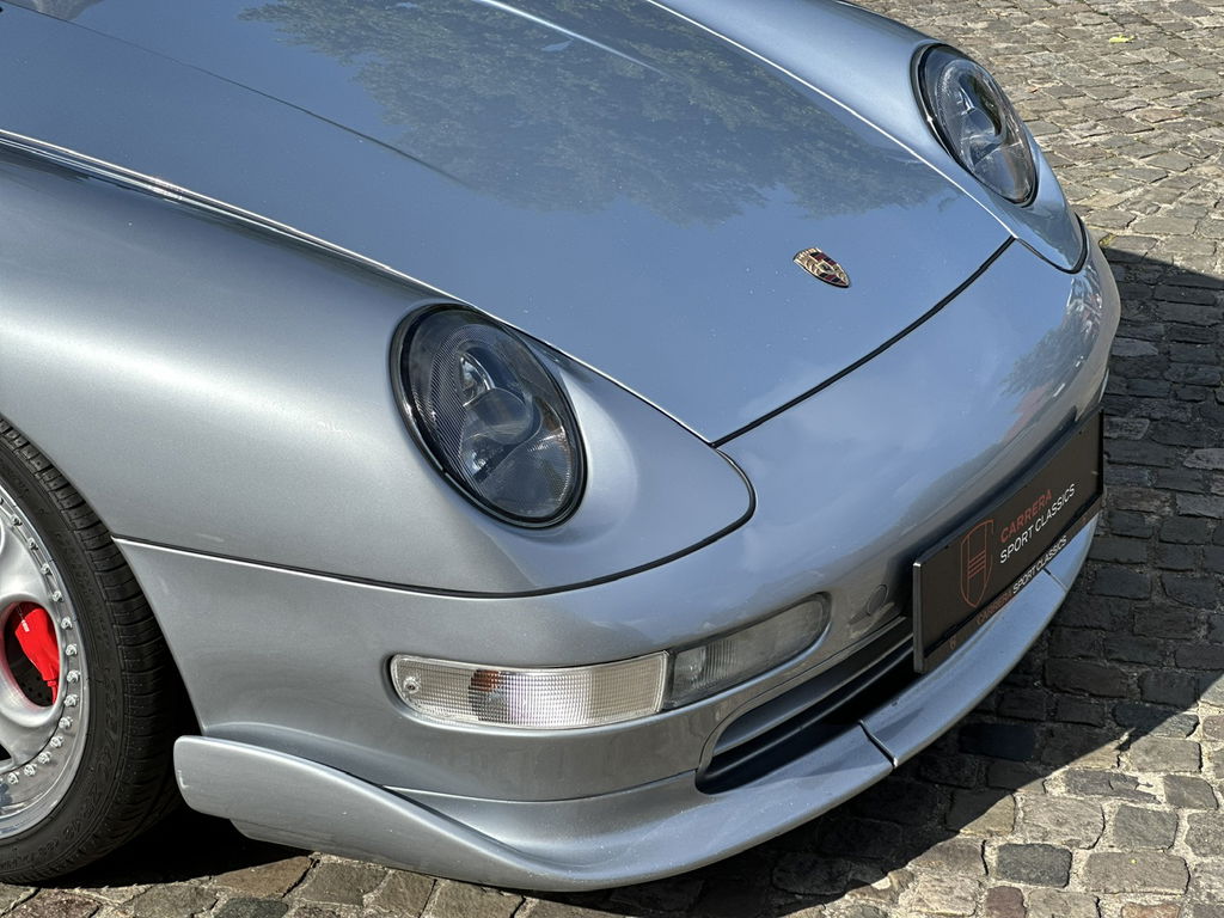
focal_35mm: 77
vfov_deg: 19.1
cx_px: 612
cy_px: 459
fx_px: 2723
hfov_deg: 25.3
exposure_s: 1/595
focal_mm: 9
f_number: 2.8
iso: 32
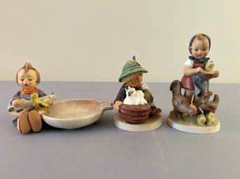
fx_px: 180
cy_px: 90
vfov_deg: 53.0
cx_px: 120
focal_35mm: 26
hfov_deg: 67.3
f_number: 1.5
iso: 250
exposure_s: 1/60
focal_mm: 5.7
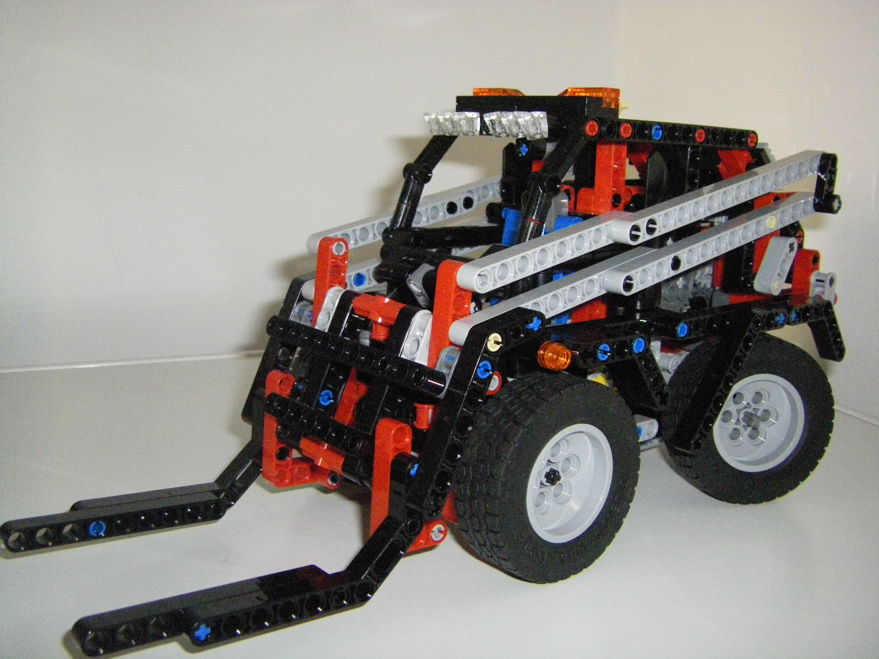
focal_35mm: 38
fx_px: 965
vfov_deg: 37.7
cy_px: 330
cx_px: 440
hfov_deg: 49.0
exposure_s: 1/50
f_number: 7
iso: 800
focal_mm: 6.3
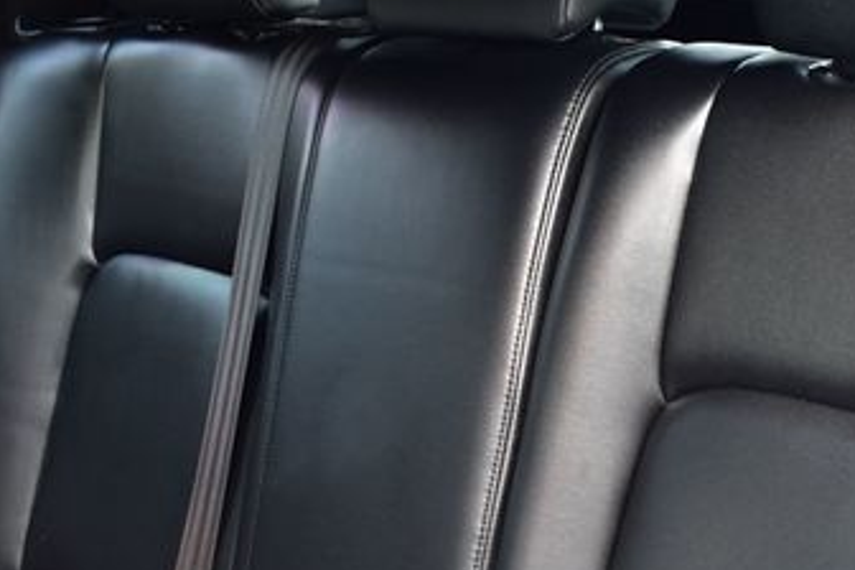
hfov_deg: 32.8
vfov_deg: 22.3
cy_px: 455
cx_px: 646
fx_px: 1424
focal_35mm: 60
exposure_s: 1/15
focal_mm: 21
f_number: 6.3
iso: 720
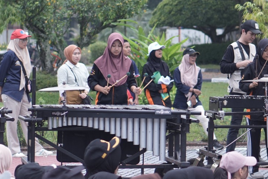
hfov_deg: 12.5
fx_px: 1222
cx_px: 150
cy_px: 66
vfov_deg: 8.4
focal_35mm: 164
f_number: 1.8
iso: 200
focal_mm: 50
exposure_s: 1/500
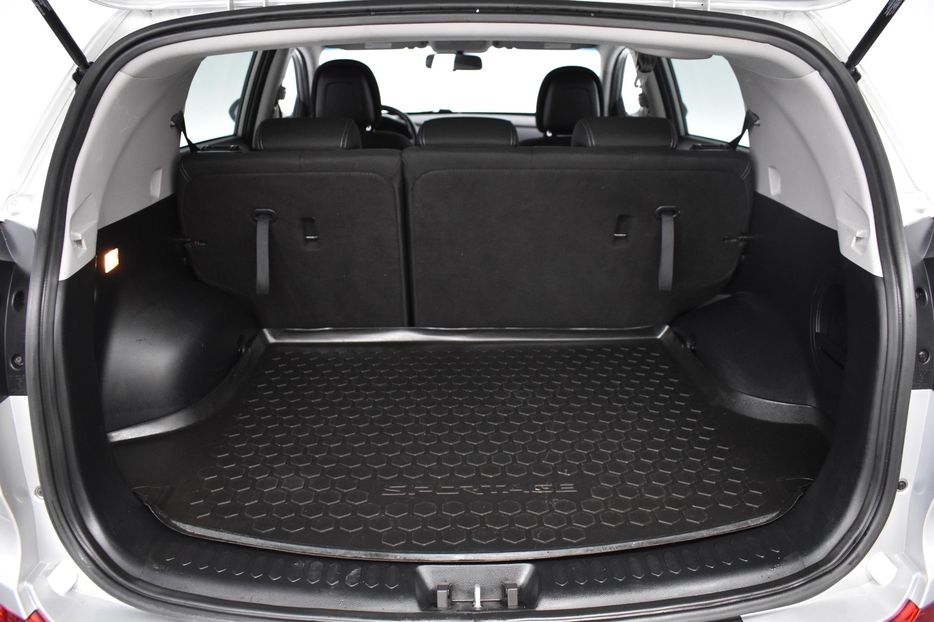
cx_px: 467
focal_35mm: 27
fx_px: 700
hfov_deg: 67.4
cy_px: 311
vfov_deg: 47.9
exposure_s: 1/30
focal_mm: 18
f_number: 3.5
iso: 2200
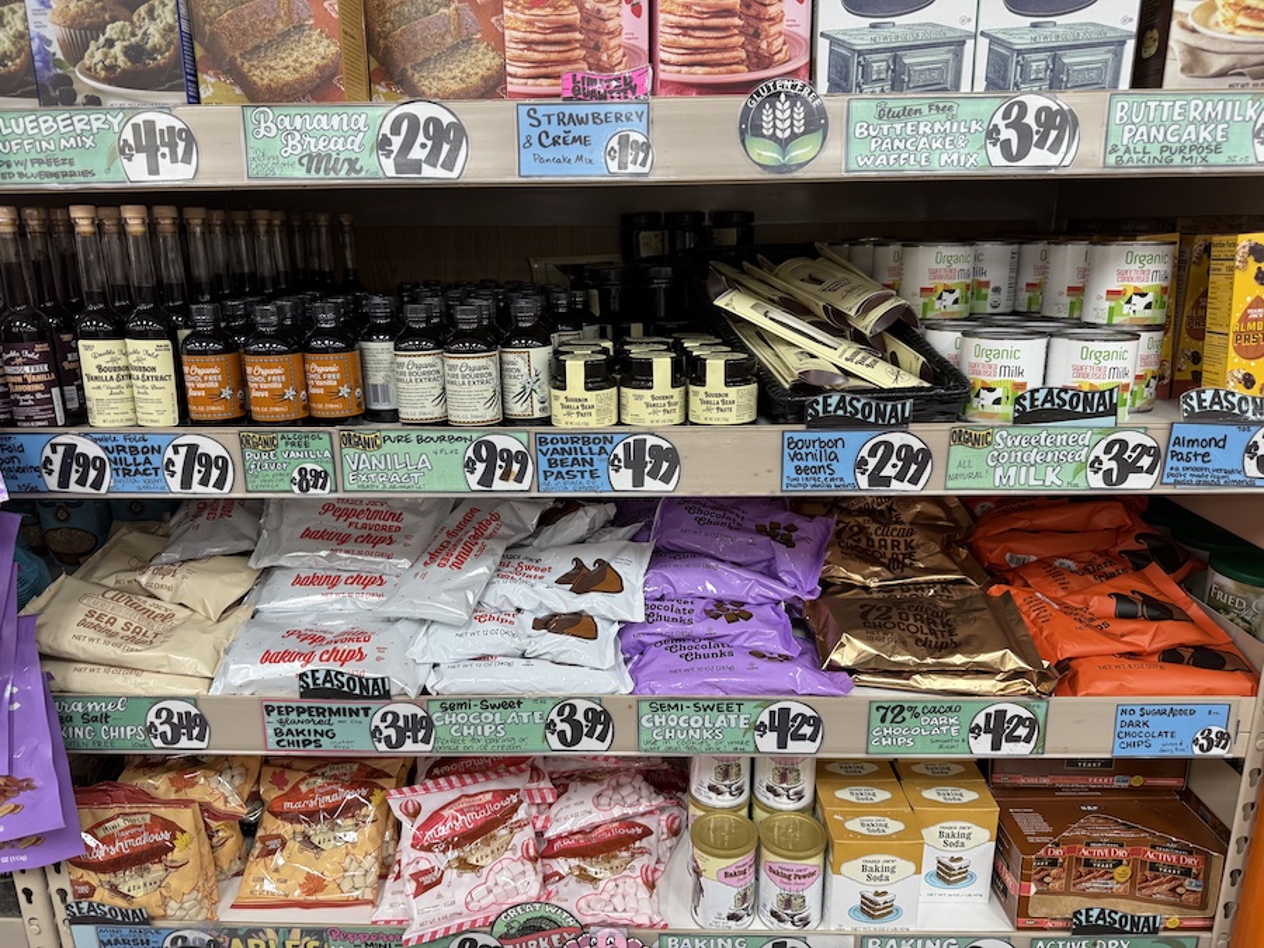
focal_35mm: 24
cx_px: 632
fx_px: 876
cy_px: 474
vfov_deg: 56.8
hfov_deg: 71.6
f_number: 1.78
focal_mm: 6.76
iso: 160
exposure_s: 1/75
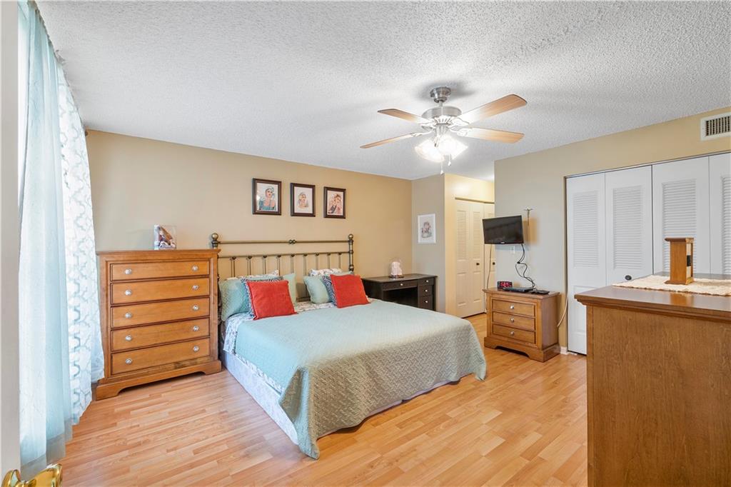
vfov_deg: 77.3
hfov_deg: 100.4
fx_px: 304
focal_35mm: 15
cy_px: 244
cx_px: 366
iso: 160
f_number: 11
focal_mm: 10
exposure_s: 1
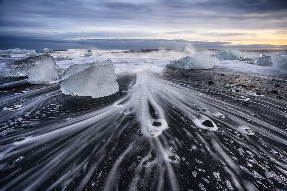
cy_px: 96
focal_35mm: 14
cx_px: 144
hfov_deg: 104.3
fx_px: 112
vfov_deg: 81.2
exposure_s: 1.3
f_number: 14
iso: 64
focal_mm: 14
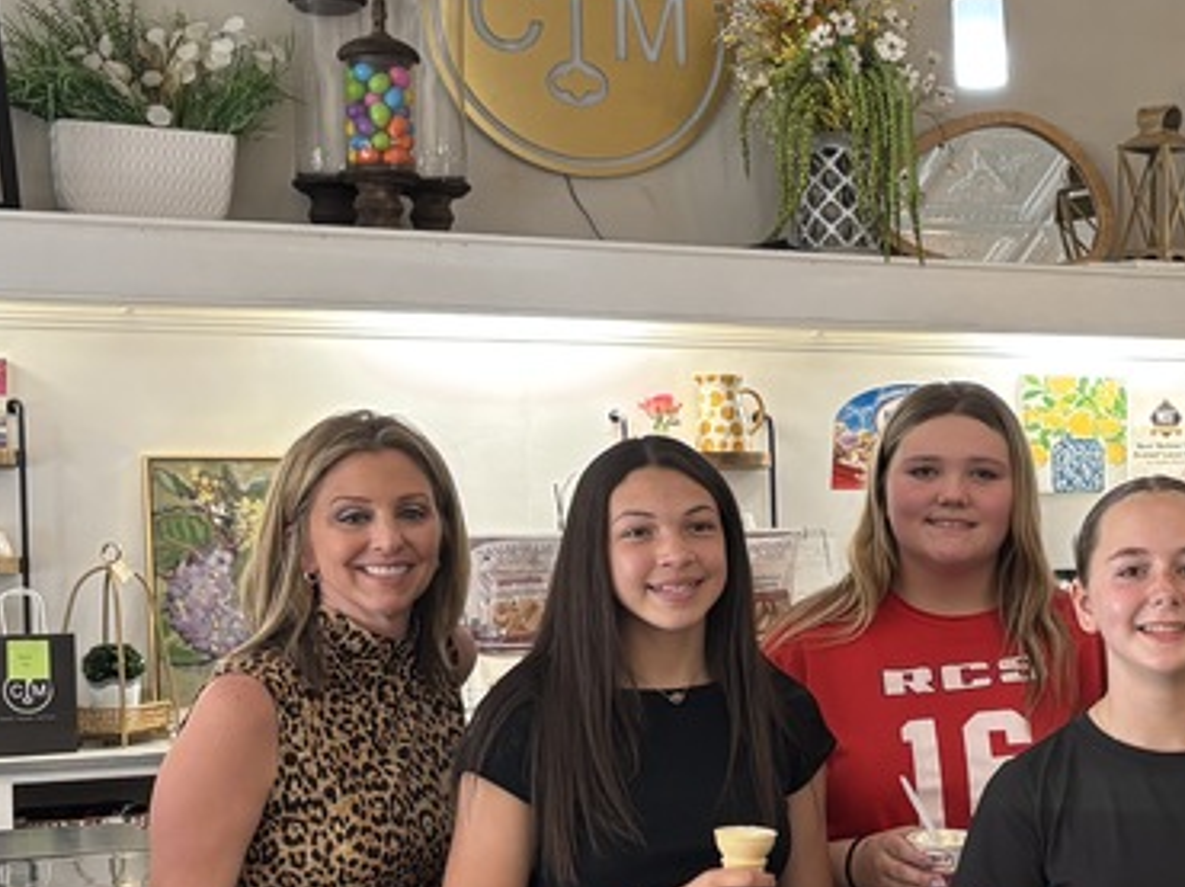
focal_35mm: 72
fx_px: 2463
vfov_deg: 20.4
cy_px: 573
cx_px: 1083
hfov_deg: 26.1
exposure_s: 1/60
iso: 160
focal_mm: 5.96
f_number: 1.6
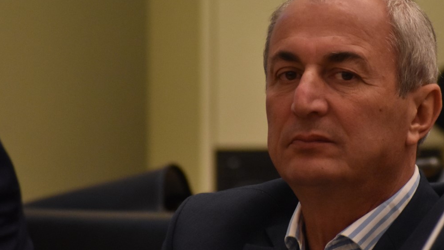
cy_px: 116
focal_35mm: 719
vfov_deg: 1.7
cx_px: 325
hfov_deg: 3.0
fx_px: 8467
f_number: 6.3
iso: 1600
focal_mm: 280
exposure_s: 1/125
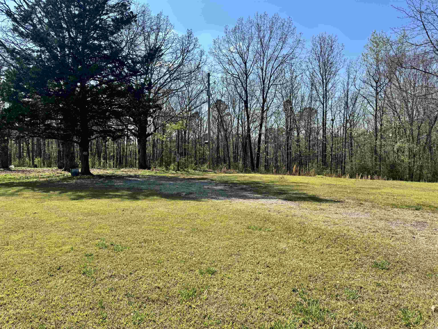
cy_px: 164
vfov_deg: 56.8
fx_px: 304
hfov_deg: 71.6
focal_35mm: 24
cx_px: 219
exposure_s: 1/3413
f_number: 1.78
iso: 80
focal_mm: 6.76
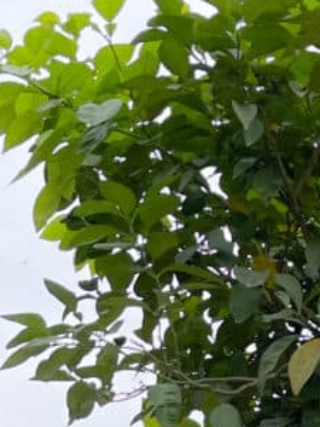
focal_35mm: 128
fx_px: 1578
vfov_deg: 14.9
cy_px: 505
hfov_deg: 11.2
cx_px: -132
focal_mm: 5.1
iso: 32
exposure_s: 1/735
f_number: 1.6
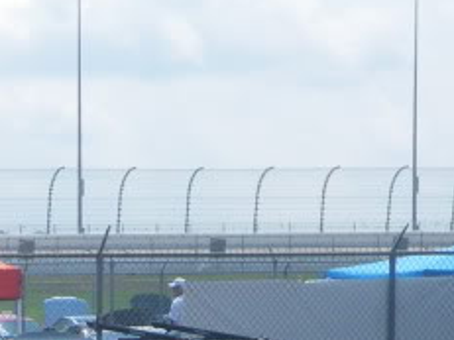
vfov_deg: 6.0
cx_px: -206
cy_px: 621
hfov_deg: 8.0
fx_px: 3198
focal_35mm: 244
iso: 64
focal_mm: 9.8
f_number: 3.7
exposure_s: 1/800
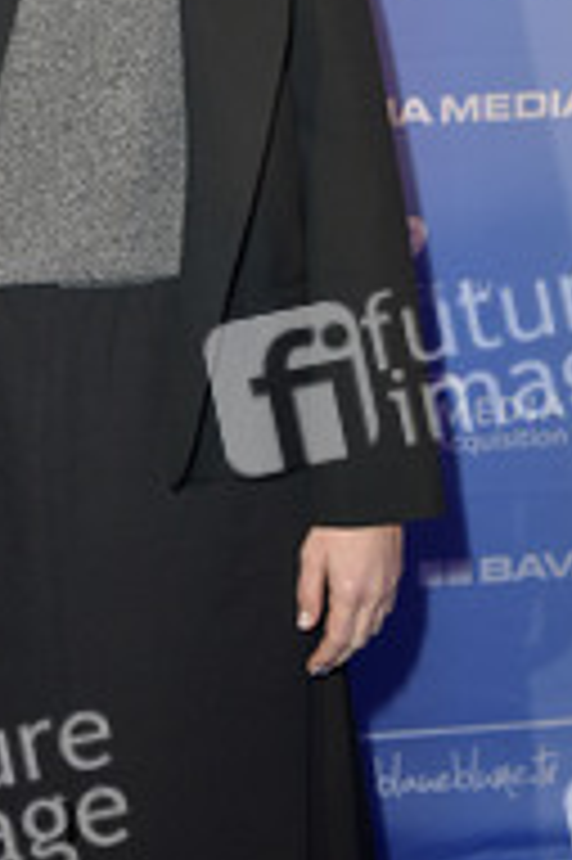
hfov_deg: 14.3
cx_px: 27
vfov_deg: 21.4
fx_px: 2244
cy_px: 144
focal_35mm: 94
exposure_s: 1/250
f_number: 5
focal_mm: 45
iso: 1000
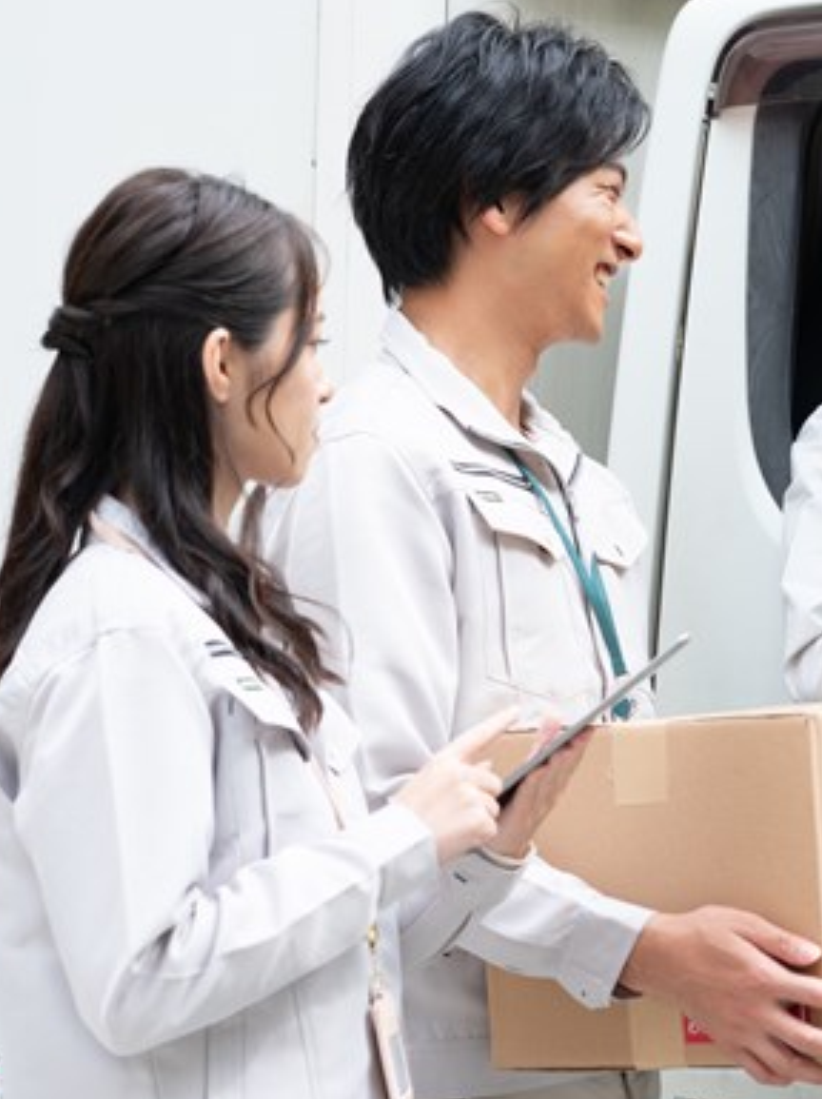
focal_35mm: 153
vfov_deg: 12.9
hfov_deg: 9.6
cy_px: 468
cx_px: 756
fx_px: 4852
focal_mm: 85
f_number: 5.6
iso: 200
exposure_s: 1/250
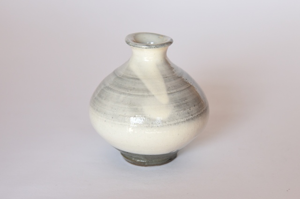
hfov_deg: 28.9
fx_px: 583
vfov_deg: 19.4
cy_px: 100
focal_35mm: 70
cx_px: 150
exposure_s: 1/320
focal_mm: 70
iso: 800
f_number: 4.5
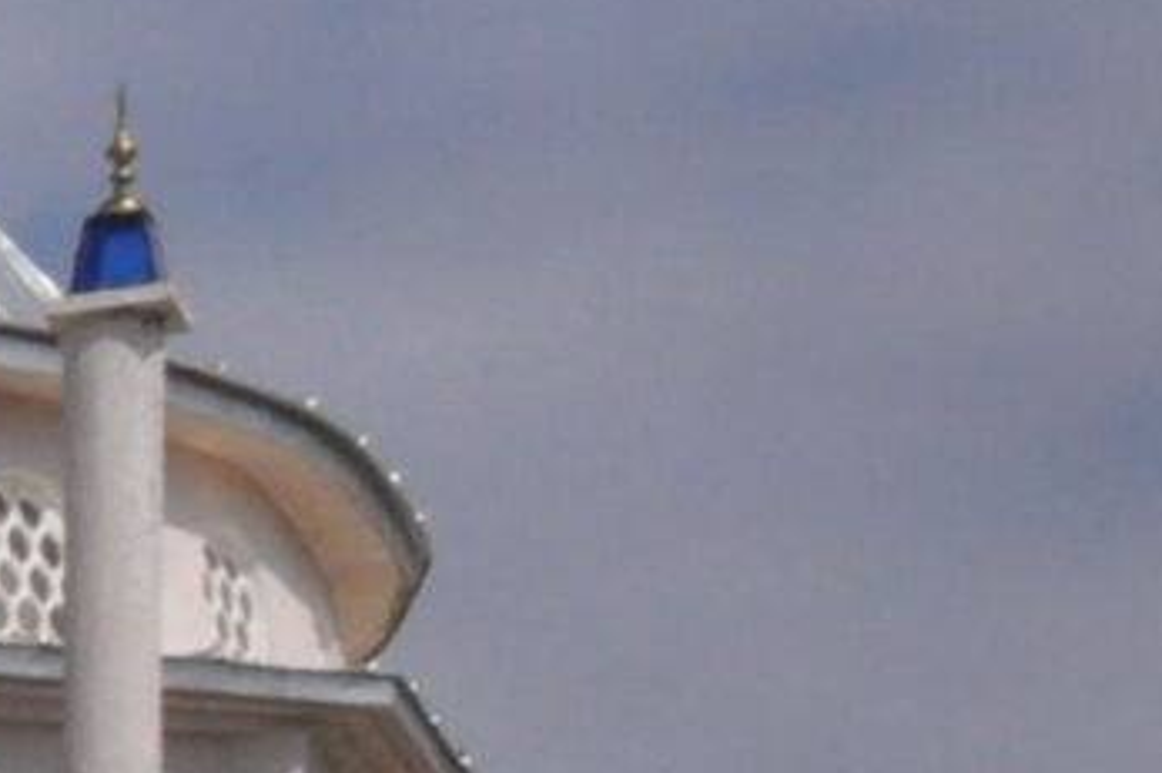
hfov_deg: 7.8
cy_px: 2446
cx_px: -3101
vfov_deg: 6.3
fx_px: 6420
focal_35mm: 199
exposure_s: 1/1250
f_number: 18
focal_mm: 18
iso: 1250
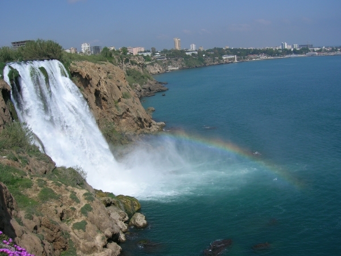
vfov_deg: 41.8
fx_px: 335
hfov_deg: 54.0
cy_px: 128
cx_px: 170
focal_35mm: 34
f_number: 4.9
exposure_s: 1/750
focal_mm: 5.7
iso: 50
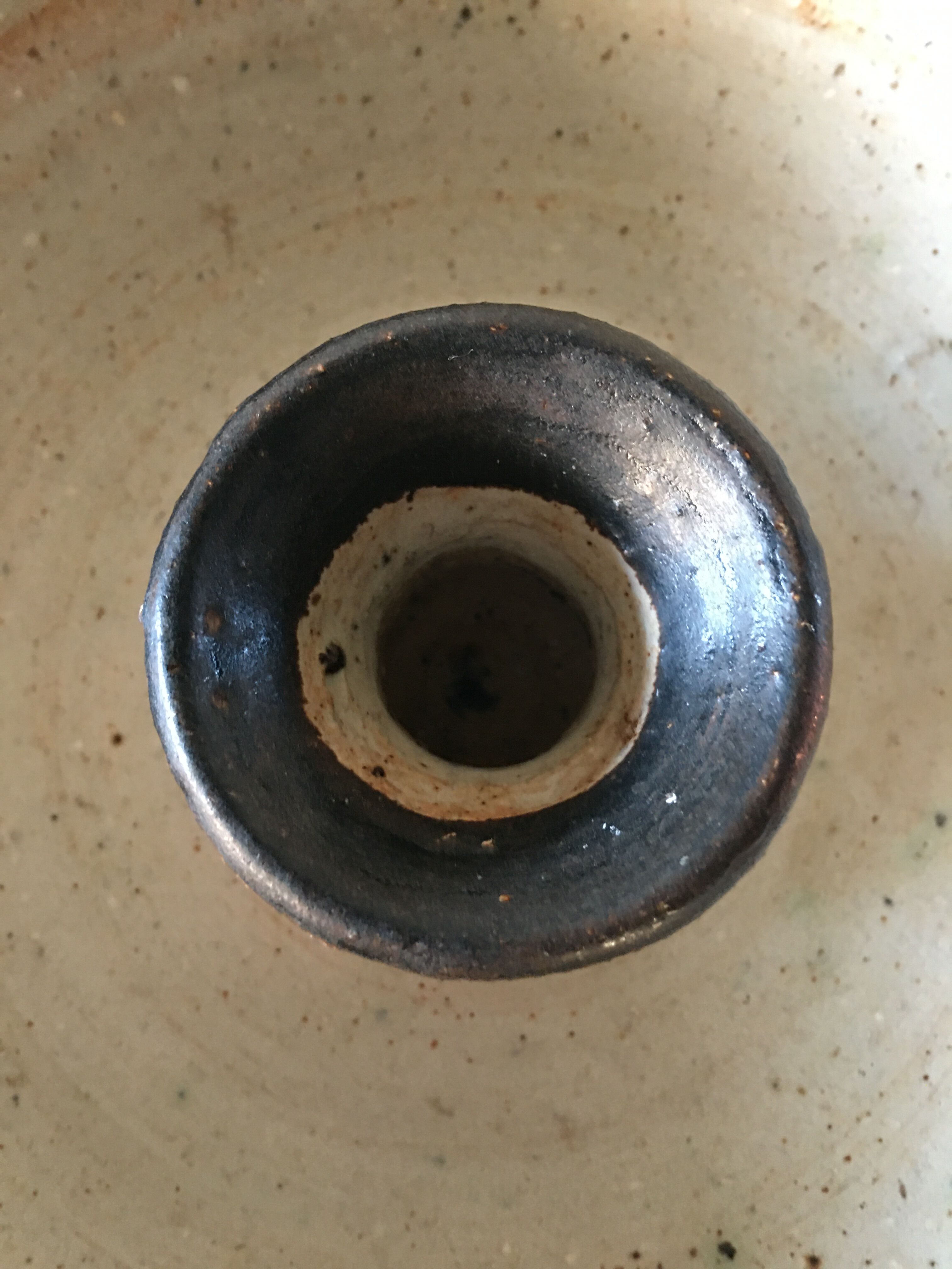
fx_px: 1063
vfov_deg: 61.7
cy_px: 634
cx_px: 476
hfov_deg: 48.2
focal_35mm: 29
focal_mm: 4.15
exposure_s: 1/8
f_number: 2.2
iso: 100
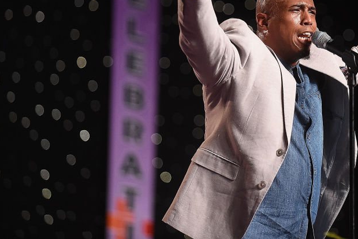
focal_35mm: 256
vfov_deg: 5.4
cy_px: 42
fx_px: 2545
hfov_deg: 8.0
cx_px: 271
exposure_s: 1/400
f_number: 2.8
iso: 4000
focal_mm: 155
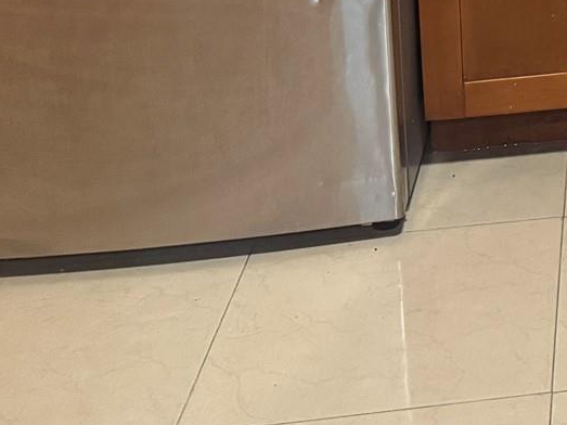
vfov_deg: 14.1
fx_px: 1539
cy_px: -308
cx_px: 941
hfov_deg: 17.8
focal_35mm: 94
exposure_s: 1/40
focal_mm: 6.76
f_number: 1.78
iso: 640
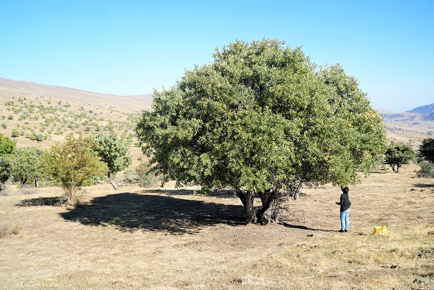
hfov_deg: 60.3
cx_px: 217
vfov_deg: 42.3
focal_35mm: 31
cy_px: 145
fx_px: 374
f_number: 4
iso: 100
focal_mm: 31
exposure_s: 1/500
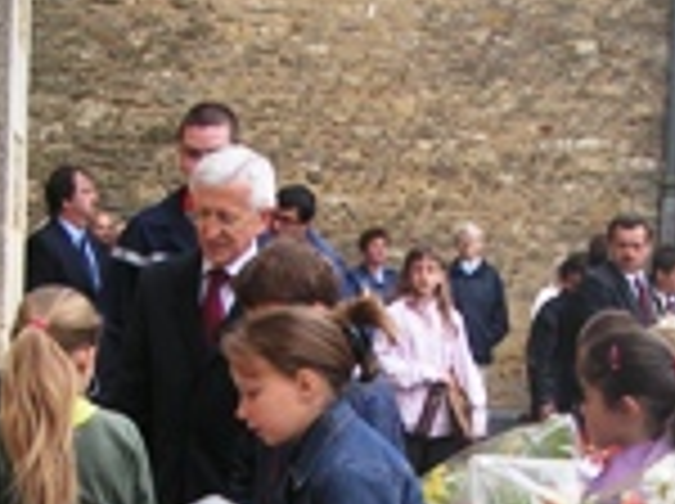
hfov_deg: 18.9
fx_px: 2025
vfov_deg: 14.0
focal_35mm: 104
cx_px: 310
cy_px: 461
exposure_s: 1/50
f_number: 4
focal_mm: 5.8
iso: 50
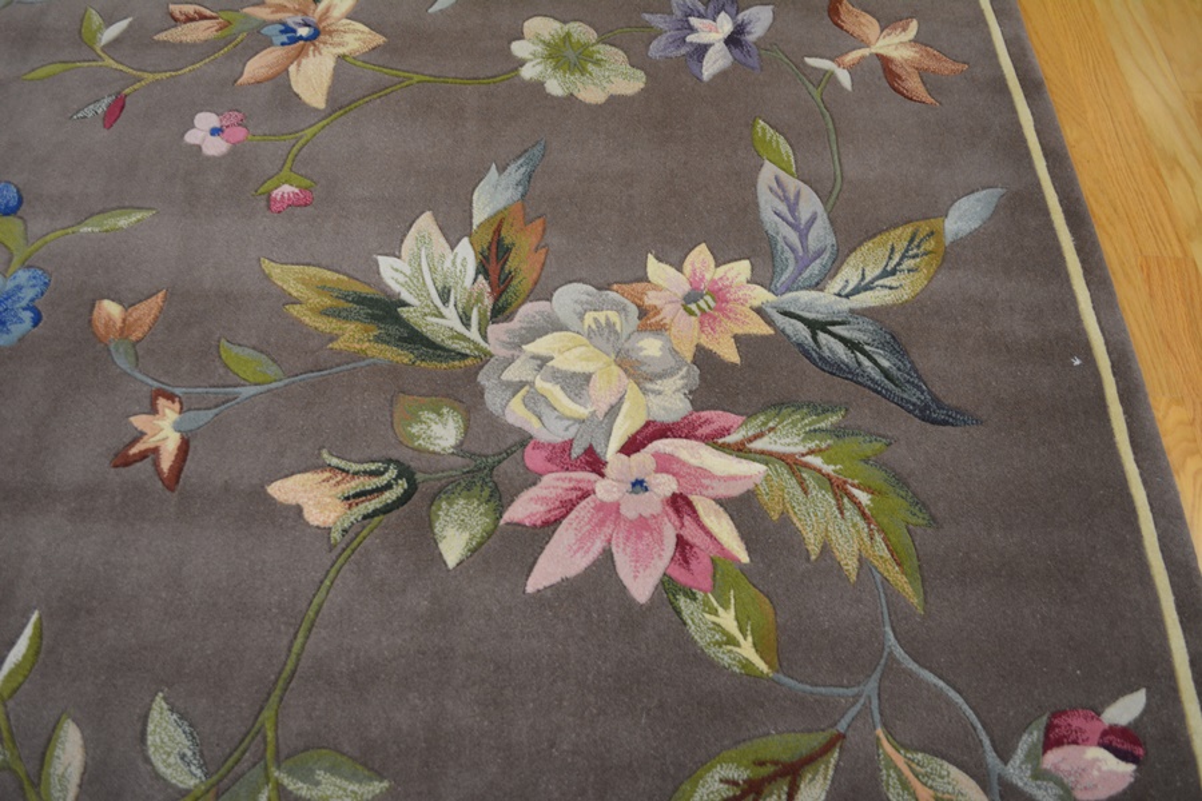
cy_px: 400
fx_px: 1002
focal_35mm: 30
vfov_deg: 43.6
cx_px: 601
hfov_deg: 61.9
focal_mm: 20
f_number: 3.8
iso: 800
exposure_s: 1/60
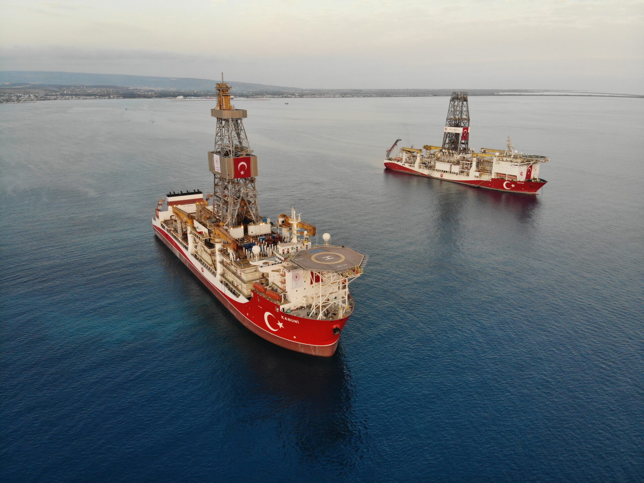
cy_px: 242
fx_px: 446
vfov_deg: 56.8
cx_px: 322
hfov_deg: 71.6
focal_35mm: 24
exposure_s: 1/123
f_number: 2.8
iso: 106
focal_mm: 4.5
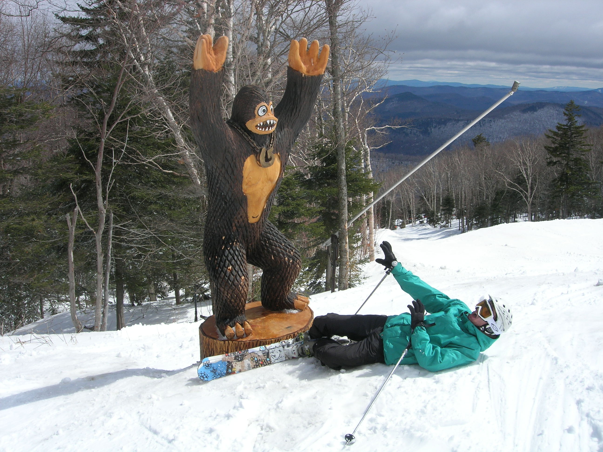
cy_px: 226
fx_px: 662
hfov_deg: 49.0
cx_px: 302
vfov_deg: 37.7
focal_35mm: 38
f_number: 4.8
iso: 64
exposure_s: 1/877
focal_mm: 7.8
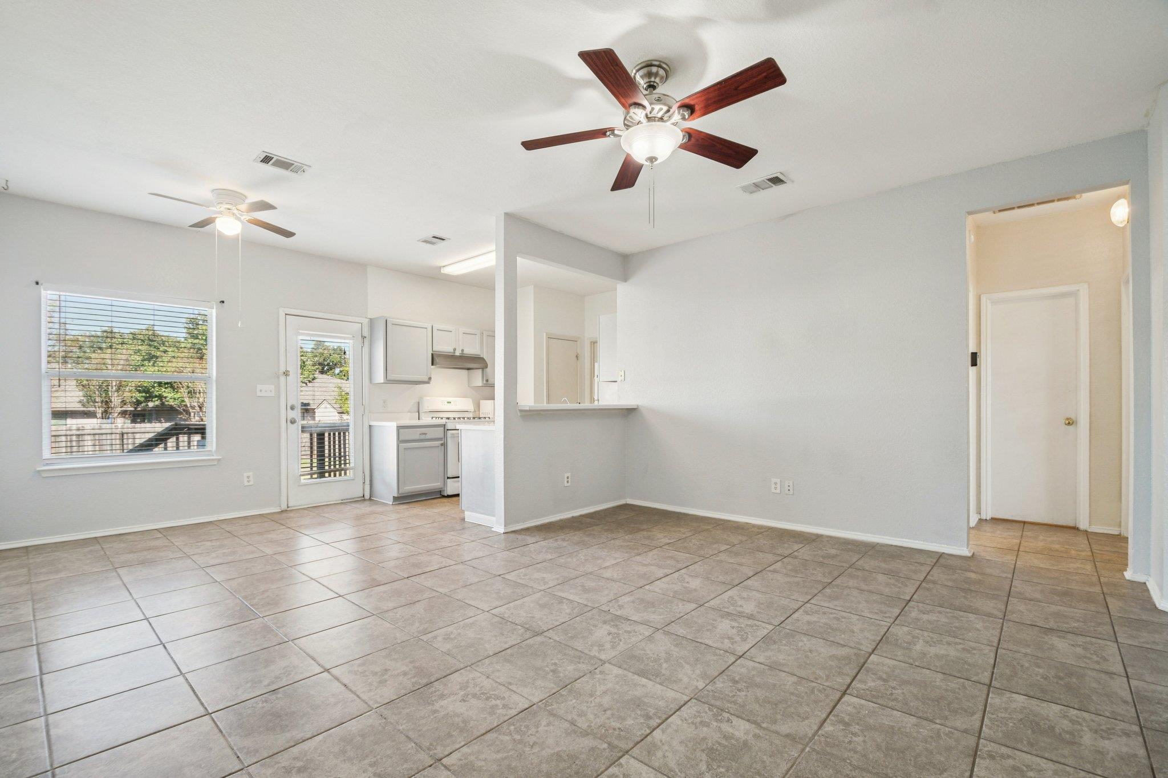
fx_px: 487
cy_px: 389
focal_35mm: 15
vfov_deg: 77.3
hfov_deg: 100.4
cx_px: 584
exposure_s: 1/13
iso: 400
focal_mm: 10
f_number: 8
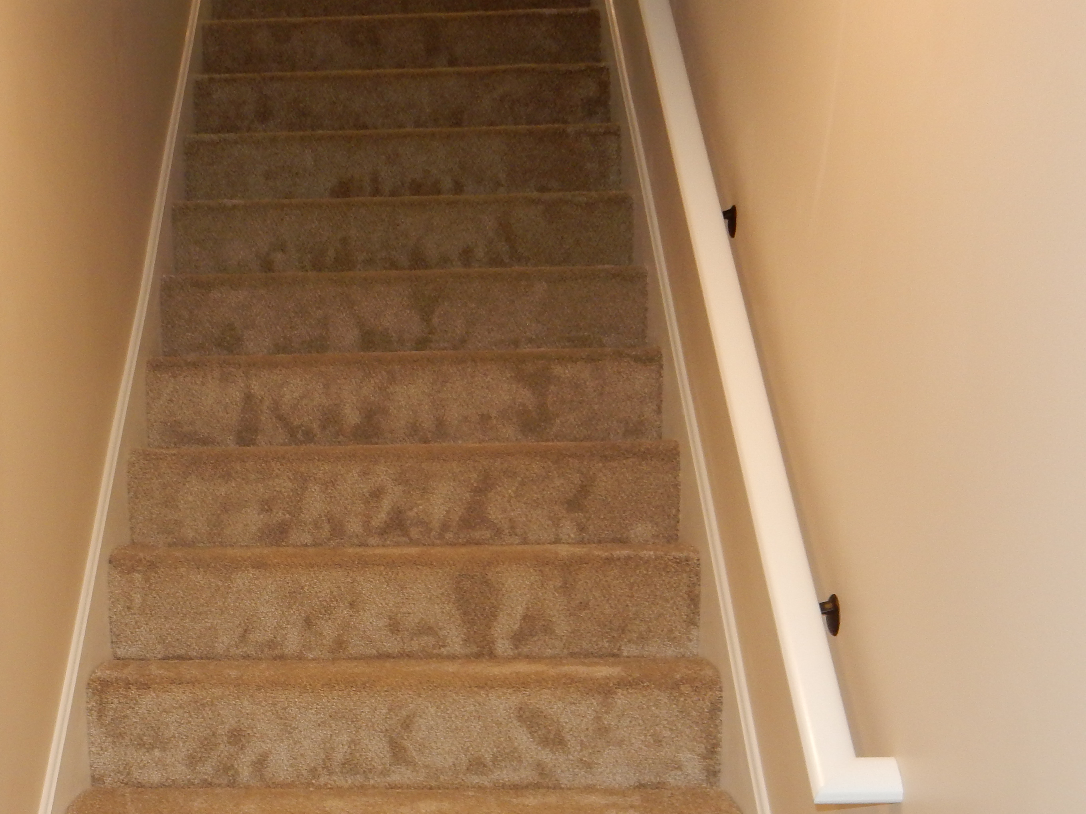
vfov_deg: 28.1
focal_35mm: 51
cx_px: 307
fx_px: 1600
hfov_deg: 36.8
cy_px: 615
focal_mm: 5.4
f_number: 4
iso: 200
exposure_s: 1/30
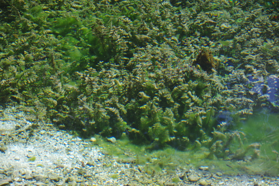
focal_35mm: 127
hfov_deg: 16.2
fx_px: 983
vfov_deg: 10.8
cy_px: 93
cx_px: 140
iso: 400
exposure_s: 1/125
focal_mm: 85
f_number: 5.6
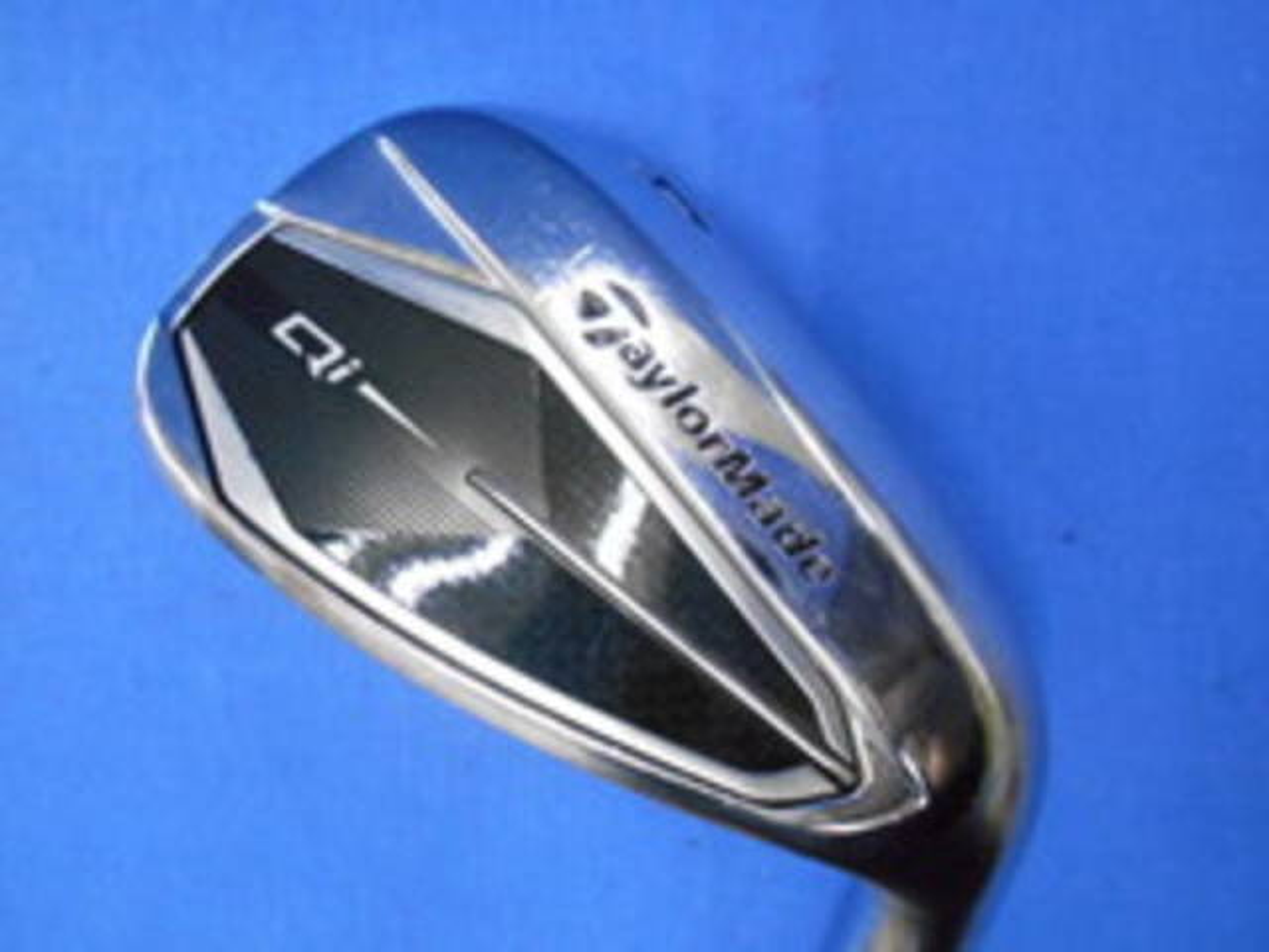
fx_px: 953
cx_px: 634
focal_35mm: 26
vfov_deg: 53.1
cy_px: 476
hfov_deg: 67.3
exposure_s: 1/100
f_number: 3.2
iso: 800
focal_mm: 4.6
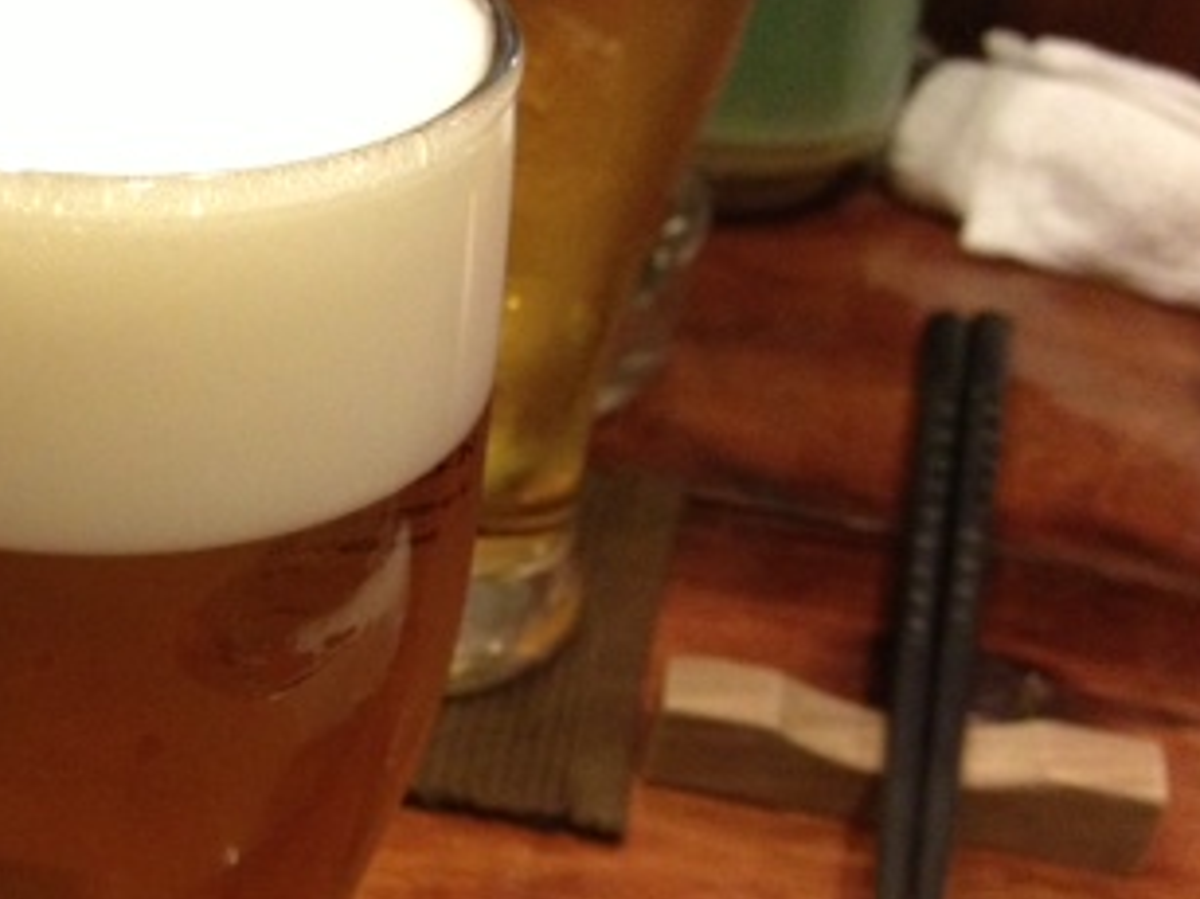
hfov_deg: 25.3
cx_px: -8
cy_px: 743
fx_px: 2530
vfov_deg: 19.9
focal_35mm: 73
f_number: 2.4
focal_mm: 4.28
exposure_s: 1/20
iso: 320
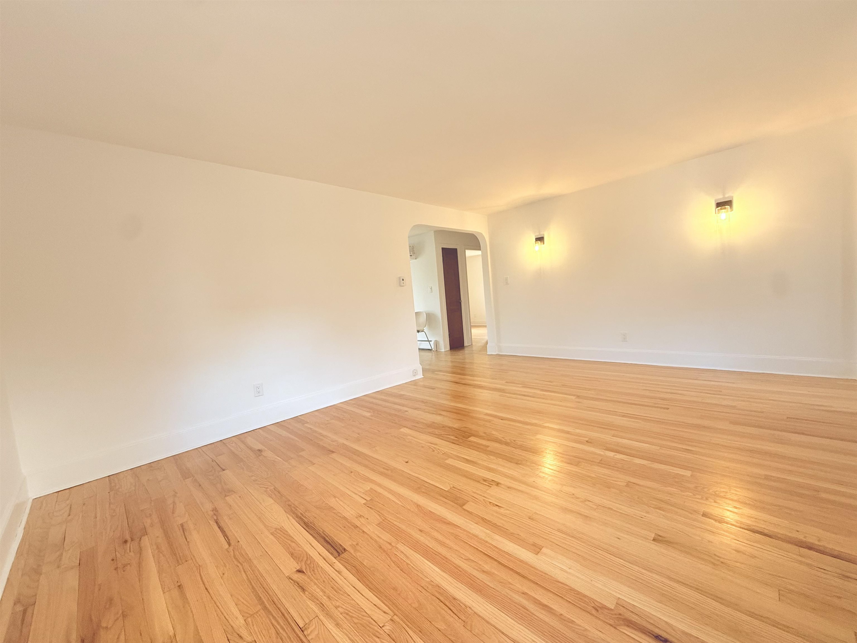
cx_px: 428
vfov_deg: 85.7
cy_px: 322
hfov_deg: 102.1
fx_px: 347
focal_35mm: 14
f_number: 2.2
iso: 200
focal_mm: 2.22
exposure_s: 1/120
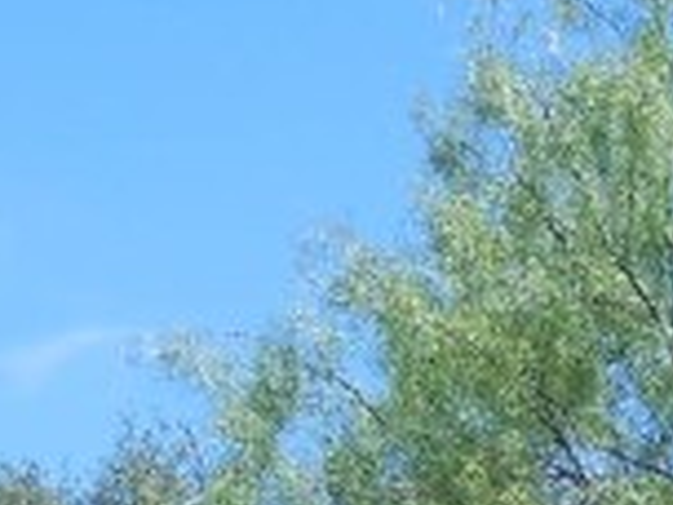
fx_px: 3266
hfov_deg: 11.6
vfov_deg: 7.8
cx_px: 739
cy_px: 1480
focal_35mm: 168
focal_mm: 4.5
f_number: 3.1
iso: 125
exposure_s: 1/1250
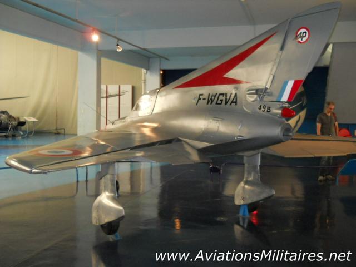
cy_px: 134
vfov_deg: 35.1
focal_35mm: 41
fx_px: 422
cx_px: 178
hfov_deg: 45.8
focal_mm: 6.72
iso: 500
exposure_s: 1/30
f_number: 3.1
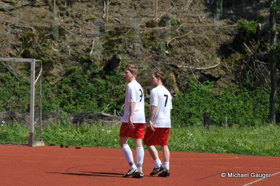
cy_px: 93
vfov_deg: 6.3
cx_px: 140
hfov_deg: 9.5
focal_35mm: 218
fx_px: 1689
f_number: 8
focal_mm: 145
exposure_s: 1/640
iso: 200
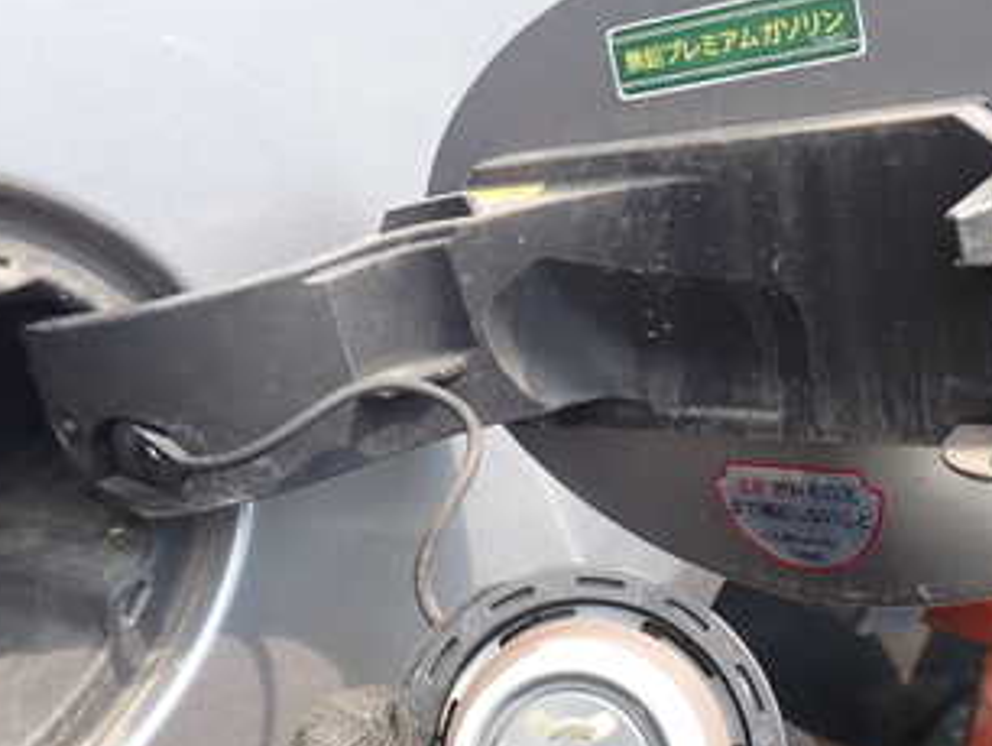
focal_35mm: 49
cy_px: 324
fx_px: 1405
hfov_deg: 38.9
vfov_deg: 29.7
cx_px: 506
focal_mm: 4.5
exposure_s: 1/160
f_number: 2.8
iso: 100
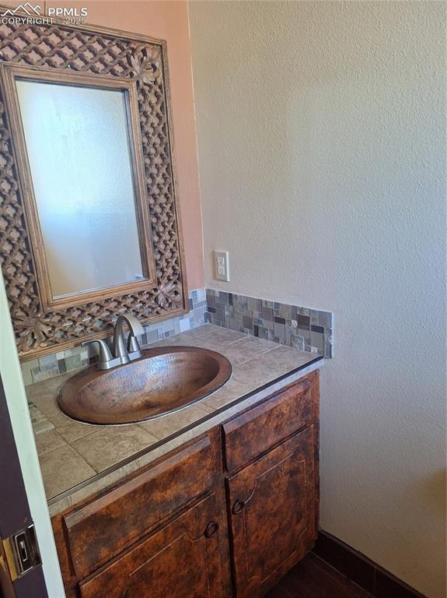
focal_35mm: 23
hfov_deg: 58.8
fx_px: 396
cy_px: 299
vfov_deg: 74.0
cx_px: 224
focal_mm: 5.54
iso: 320
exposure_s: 1/33
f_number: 1.8
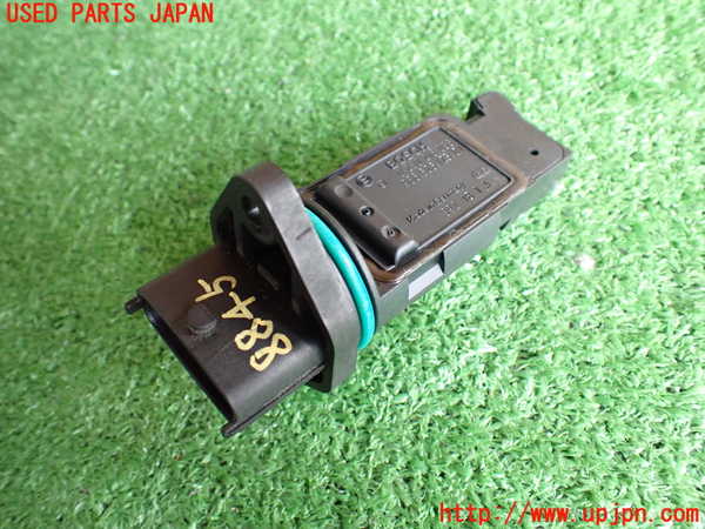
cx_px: 352
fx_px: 611
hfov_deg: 60.0
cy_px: 264
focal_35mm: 30
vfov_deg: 46.8
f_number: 2.3
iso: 800
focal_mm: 5.4
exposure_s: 1/50
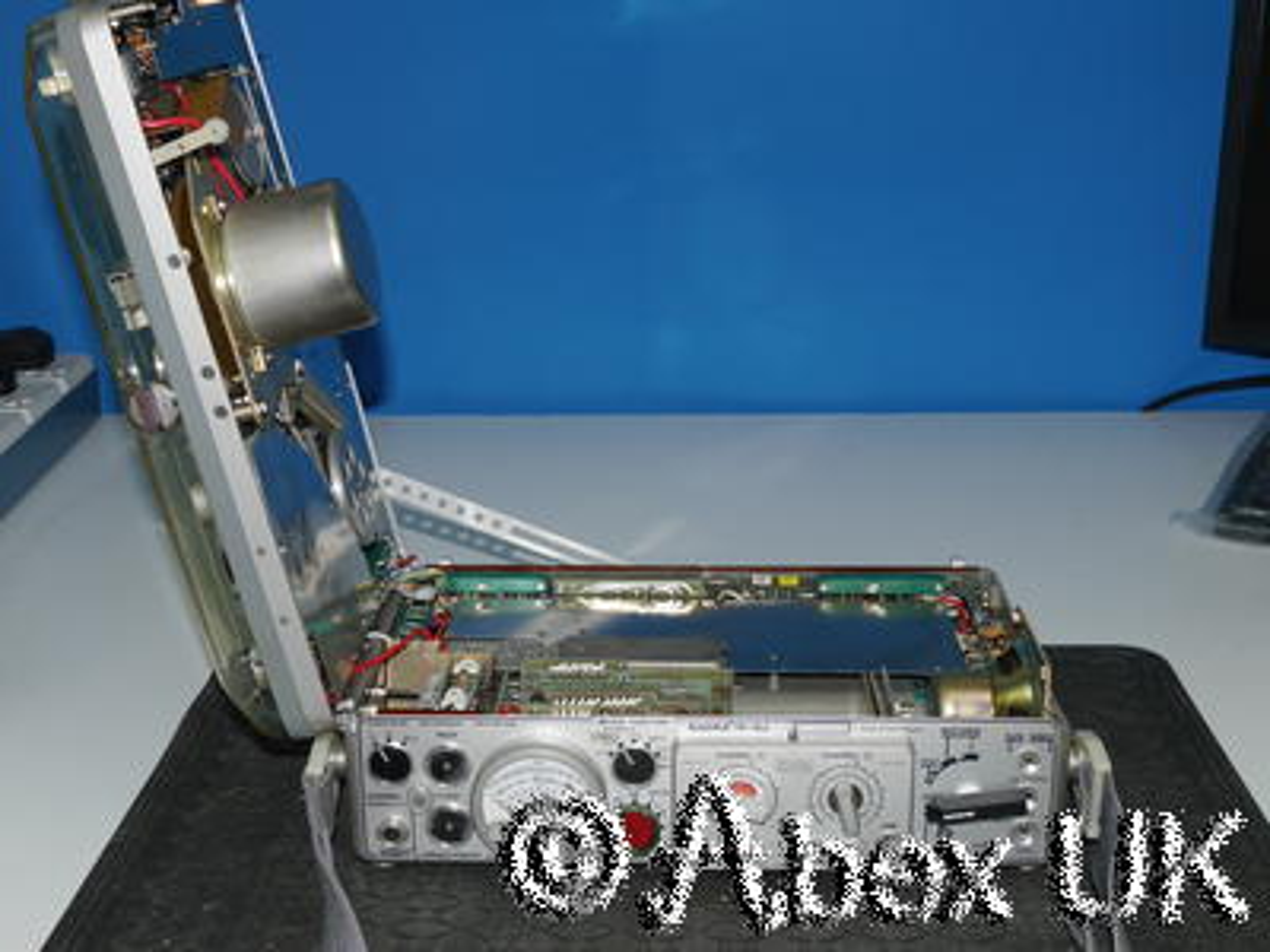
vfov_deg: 28.0
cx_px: 635
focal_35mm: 52
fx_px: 1908
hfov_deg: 36.8
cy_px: 476
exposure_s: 1/60
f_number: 11
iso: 400
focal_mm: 26
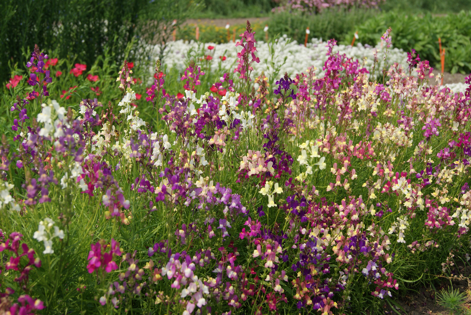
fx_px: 550
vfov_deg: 32.0
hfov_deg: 46.3
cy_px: 158
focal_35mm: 42
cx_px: 236
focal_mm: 28
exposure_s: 1/1600
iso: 200
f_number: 5.6
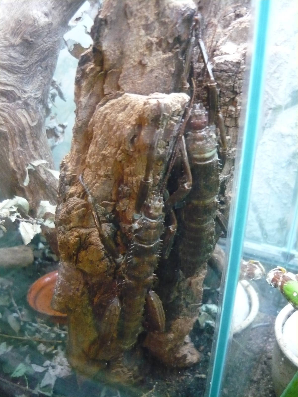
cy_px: 198
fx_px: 379
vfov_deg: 55.4
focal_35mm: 33
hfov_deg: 42.9
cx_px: 149
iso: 800
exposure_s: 1/20
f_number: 2.8
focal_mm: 5.5
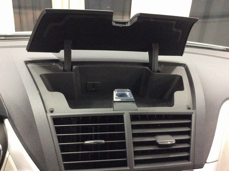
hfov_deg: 56.9
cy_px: 86
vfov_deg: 44.1
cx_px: 114
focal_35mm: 32
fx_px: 211
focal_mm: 3.3
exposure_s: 1/24
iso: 320
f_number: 2.4
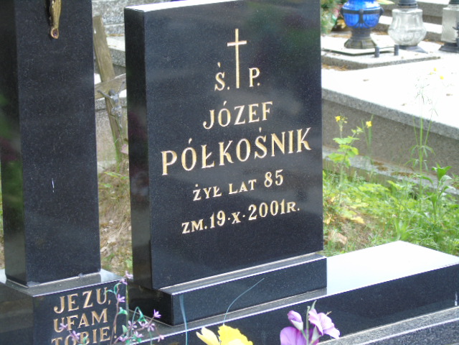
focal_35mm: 124
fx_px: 1644
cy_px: 172
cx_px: 230
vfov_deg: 12.0
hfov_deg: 15.9
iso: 80
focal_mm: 22
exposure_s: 1/30
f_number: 4.6
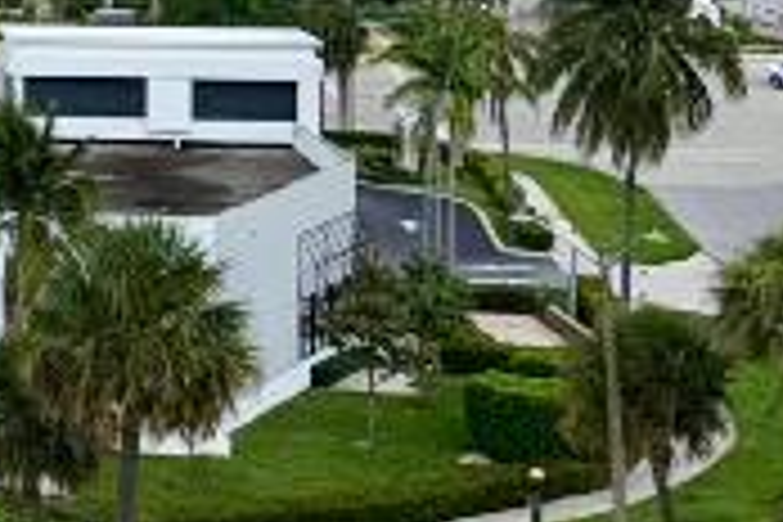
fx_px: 3197
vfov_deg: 9.2
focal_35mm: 147
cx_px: -1292
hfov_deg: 11.0
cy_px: -117
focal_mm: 6.76
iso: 80
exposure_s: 1/4167
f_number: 1.78
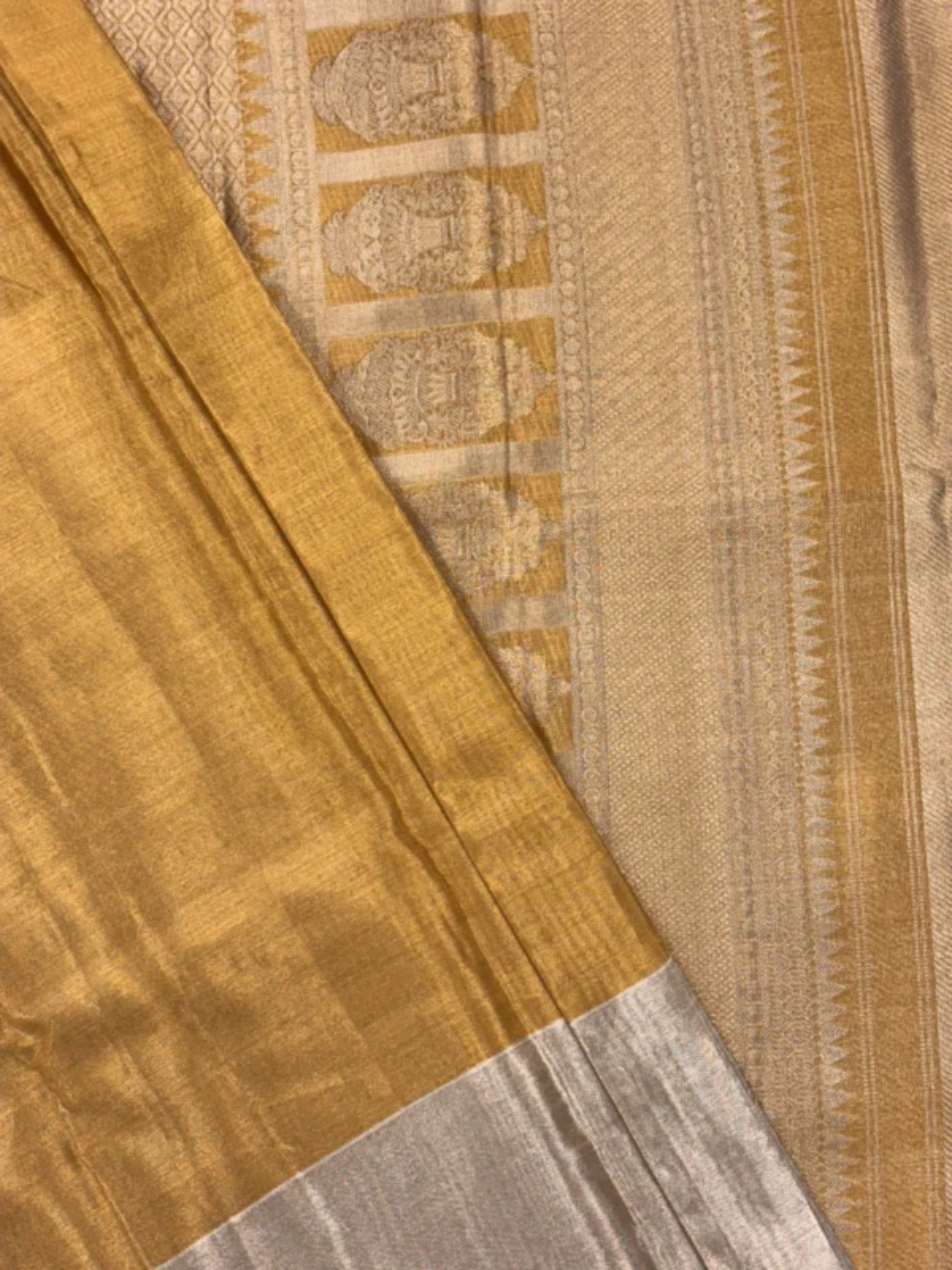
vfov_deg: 36.8
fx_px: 1907
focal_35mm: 52
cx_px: 476
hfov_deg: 28.0
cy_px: 635
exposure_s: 1/100
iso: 40
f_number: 1.6
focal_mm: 5.96
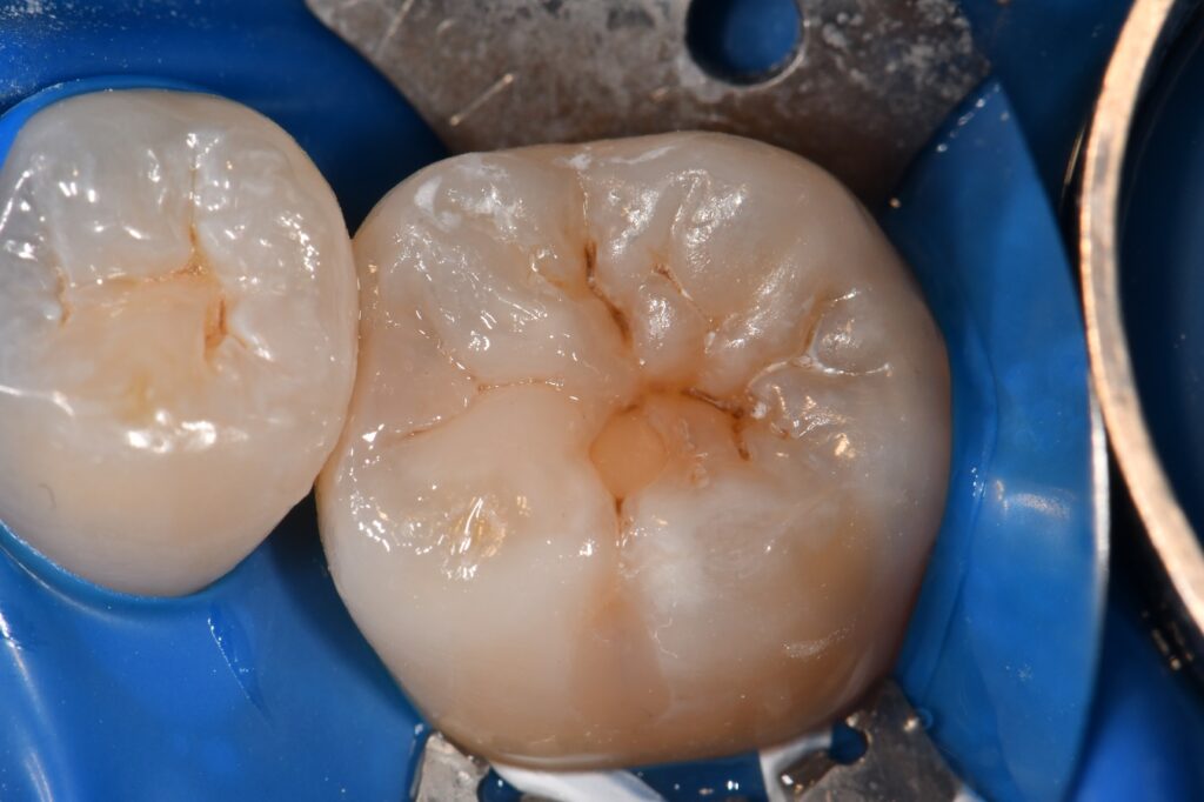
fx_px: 5249
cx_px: 602
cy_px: 401
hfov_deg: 13.1
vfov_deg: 8.7
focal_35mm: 157
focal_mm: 105
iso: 200
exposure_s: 1/160
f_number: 32
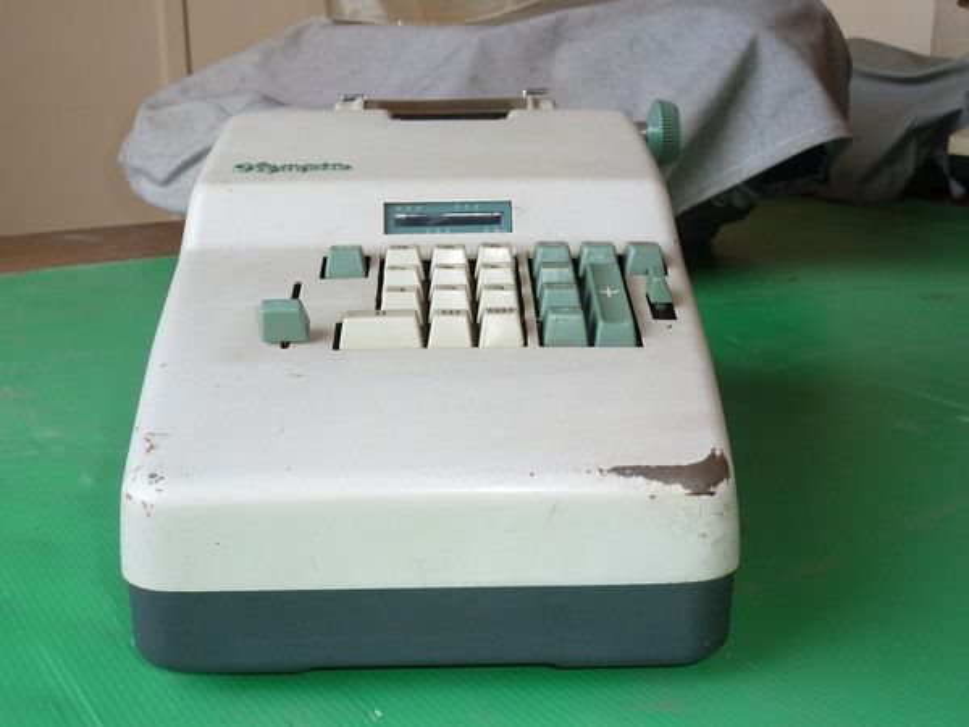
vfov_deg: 32.9
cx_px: 484
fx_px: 1232
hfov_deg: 42.9
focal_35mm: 44
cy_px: 364
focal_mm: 7.3
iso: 200
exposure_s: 1/30
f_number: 3.7
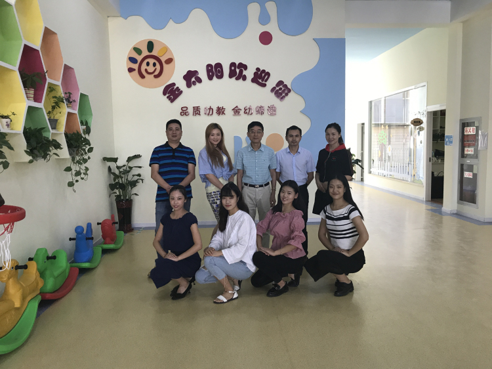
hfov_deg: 63.5
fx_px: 398
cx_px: 246
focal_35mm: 28
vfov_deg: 49.7
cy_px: 184
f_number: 1.8
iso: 32
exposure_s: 1/33
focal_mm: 3.99
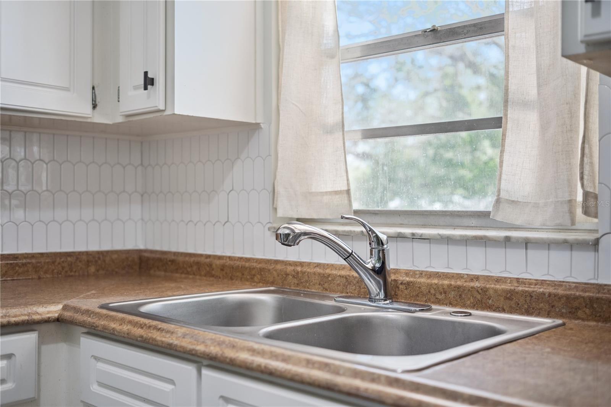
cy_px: 204
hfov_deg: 48.5
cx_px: 306
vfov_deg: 33.4
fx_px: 679
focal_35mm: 40
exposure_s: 1/320
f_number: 2.5
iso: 800
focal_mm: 40
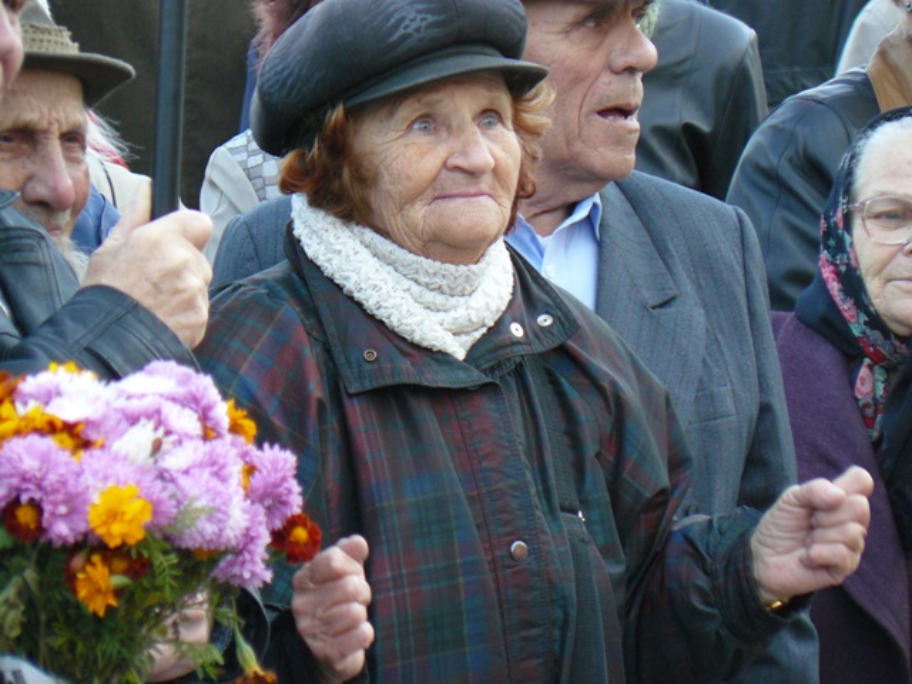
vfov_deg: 4.7
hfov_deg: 6.3
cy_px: 342
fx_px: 8299
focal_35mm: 315
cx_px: 456
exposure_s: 1/125
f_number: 3.3
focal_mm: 52.5
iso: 200
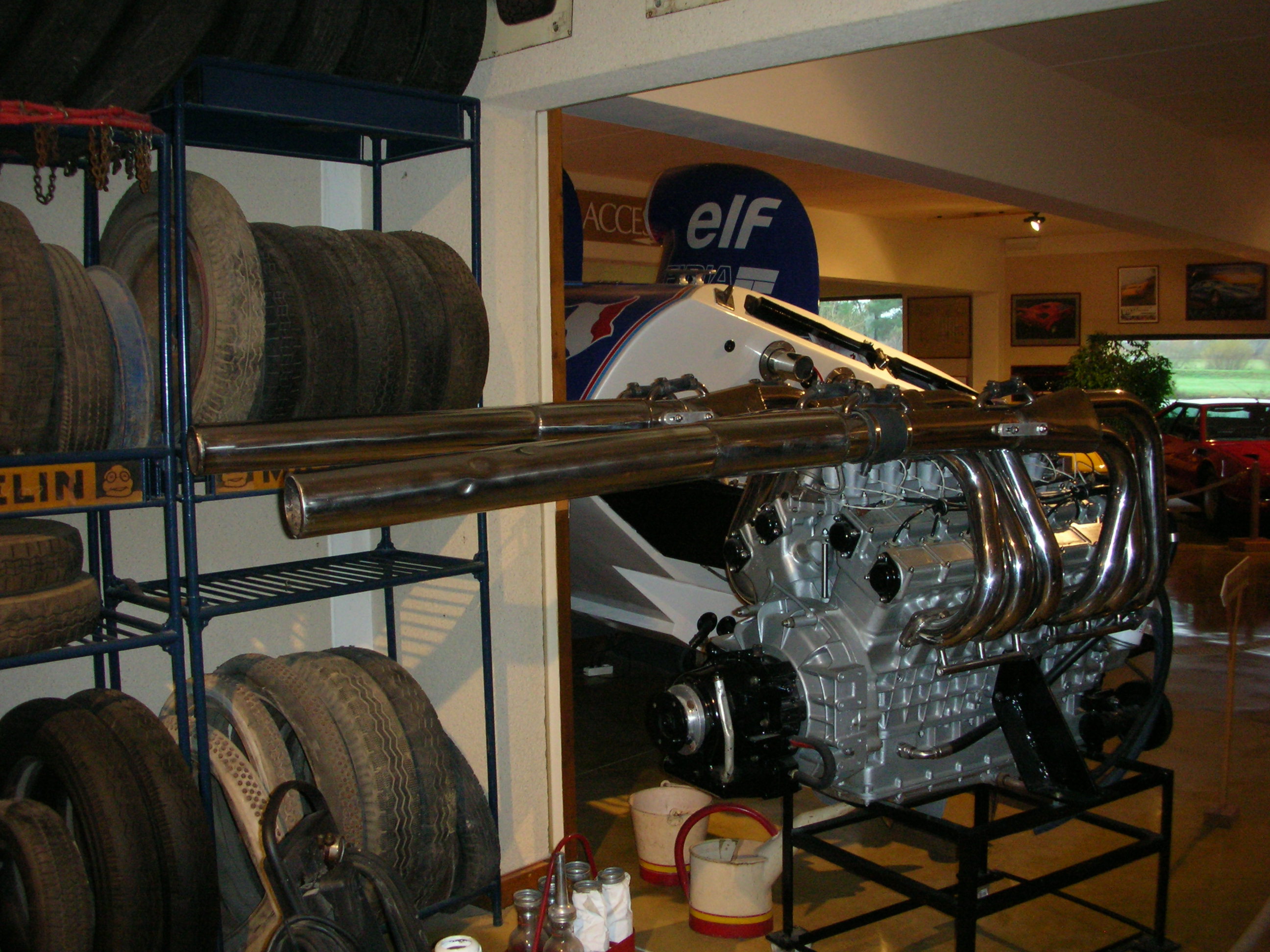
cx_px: 635
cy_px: 476
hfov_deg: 52.6
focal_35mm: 35
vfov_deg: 40.7
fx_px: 1284
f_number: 3
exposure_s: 1/60.1
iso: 200
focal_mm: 5.8
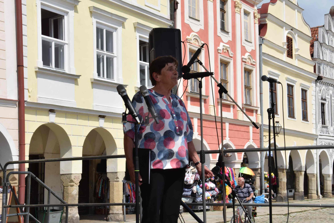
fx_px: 627
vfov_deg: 20.2
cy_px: 112
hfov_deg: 29.8
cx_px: 167
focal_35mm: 68
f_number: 25
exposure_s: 1/160
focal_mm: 45
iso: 400
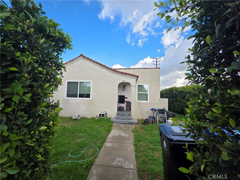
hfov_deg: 106.2
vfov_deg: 89.9
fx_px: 90
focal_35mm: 13
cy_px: 90
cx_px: 120
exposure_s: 1/939
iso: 40
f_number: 1.9
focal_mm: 2.2
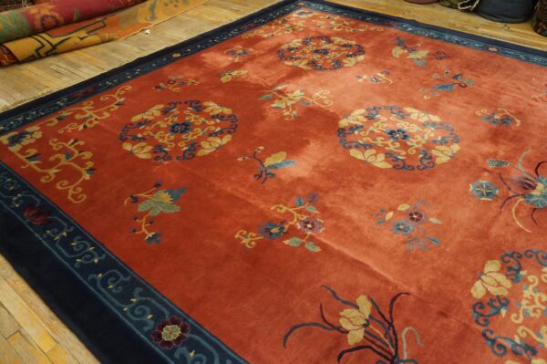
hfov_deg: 67.4
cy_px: 182
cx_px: 274
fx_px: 410
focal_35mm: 27
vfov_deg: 47.9
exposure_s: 1/60
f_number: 4
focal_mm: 18
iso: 1250
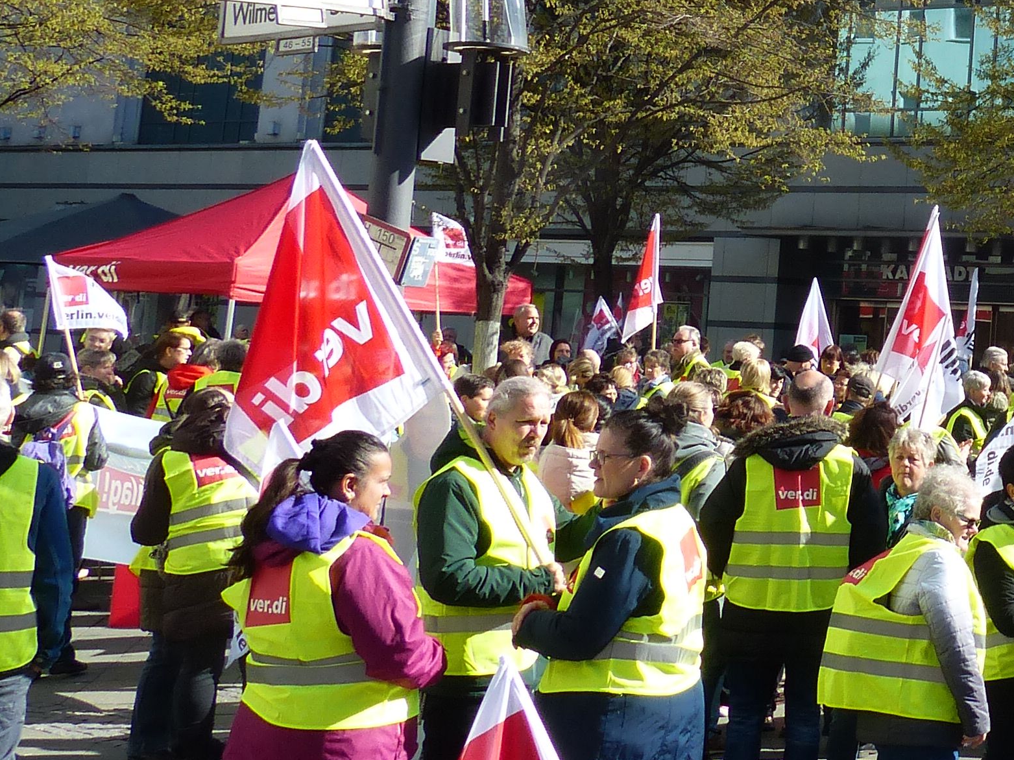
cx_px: 1252
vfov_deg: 22.5
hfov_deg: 26.5
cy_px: 126
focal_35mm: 64
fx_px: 1875
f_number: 4
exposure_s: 1/400
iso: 100
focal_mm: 4.5
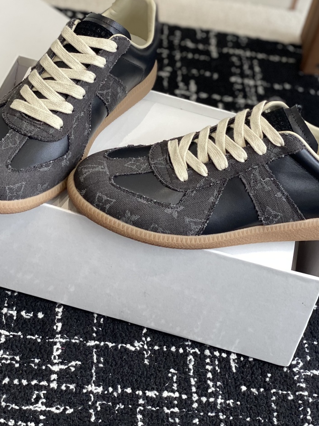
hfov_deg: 18.4
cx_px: 157
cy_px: 112
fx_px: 983
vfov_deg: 24.2
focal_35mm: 80
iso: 40
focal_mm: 6
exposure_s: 1/122
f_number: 2
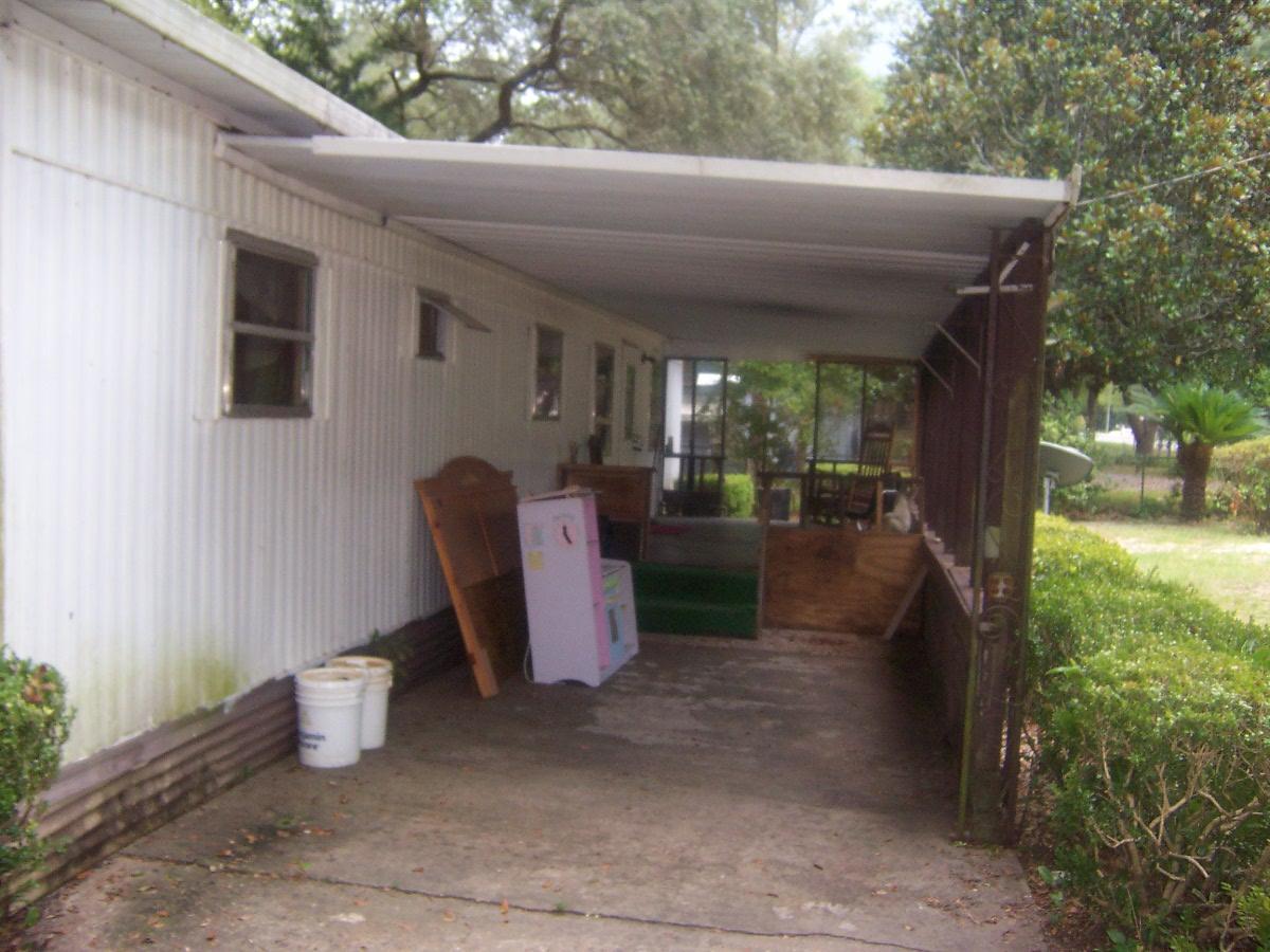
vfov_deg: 42.9
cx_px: 635
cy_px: 476
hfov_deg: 55.4
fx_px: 1211
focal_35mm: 33
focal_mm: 5.5
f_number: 2.8
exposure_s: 1/60
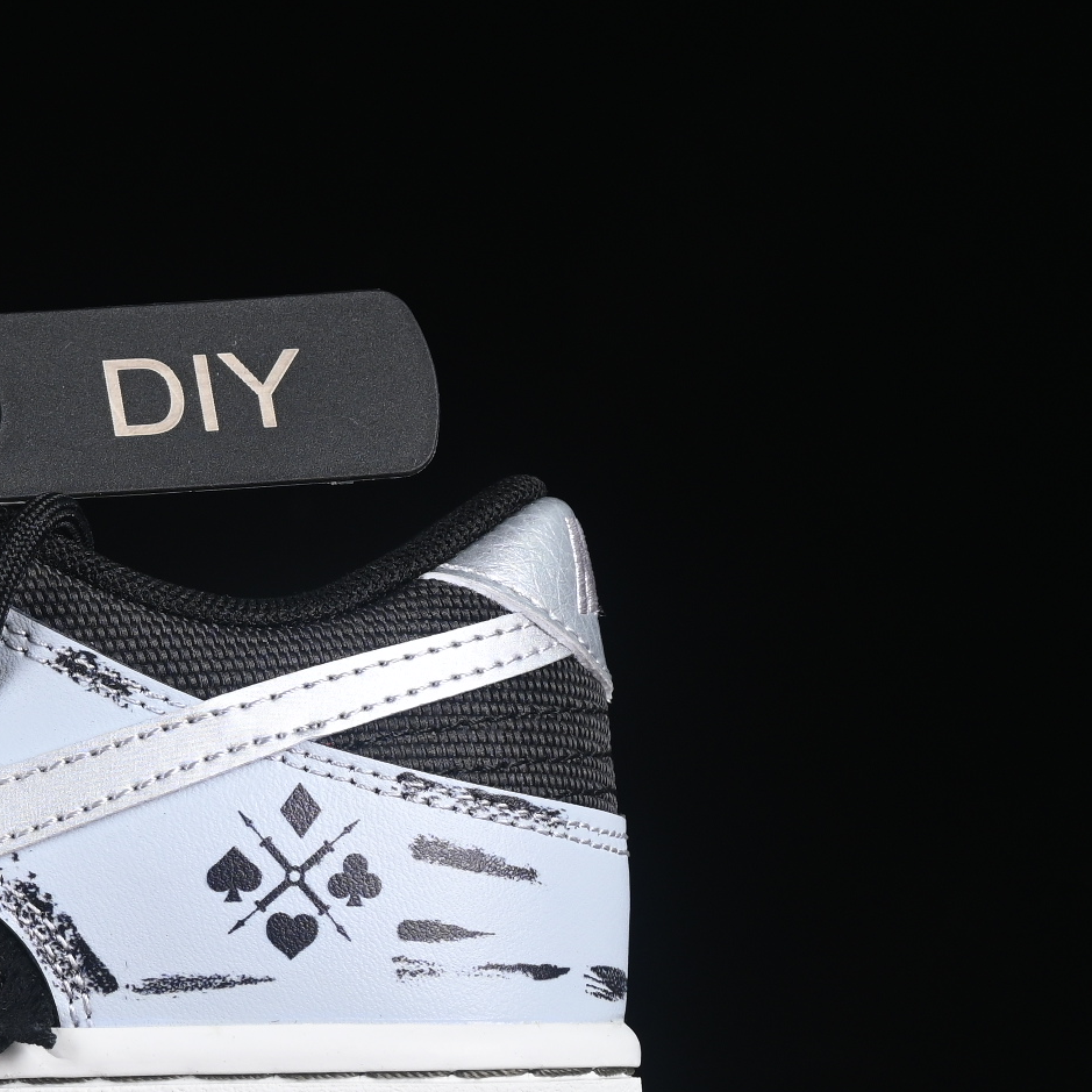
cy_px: 612
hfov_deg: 9.0
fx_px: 6745
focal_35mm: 189
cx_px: -481
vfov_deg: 9.3
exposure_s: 1/60
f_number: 6.3
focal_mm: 50
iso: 160
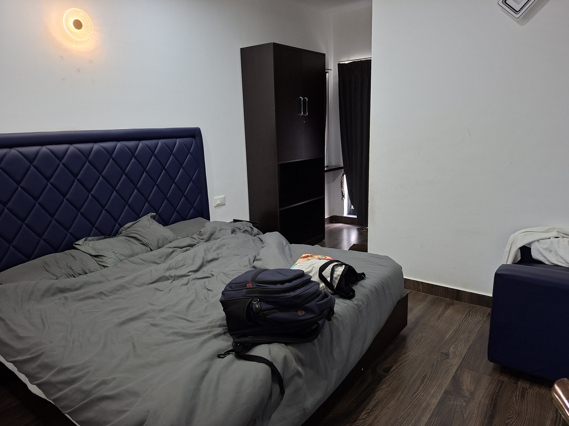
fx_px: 378
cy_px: 213
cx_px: 284
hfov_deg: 73.9
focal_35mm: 23
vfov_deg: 58.9
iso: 250
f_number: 1.8
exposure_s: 1/50
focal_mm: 5.54
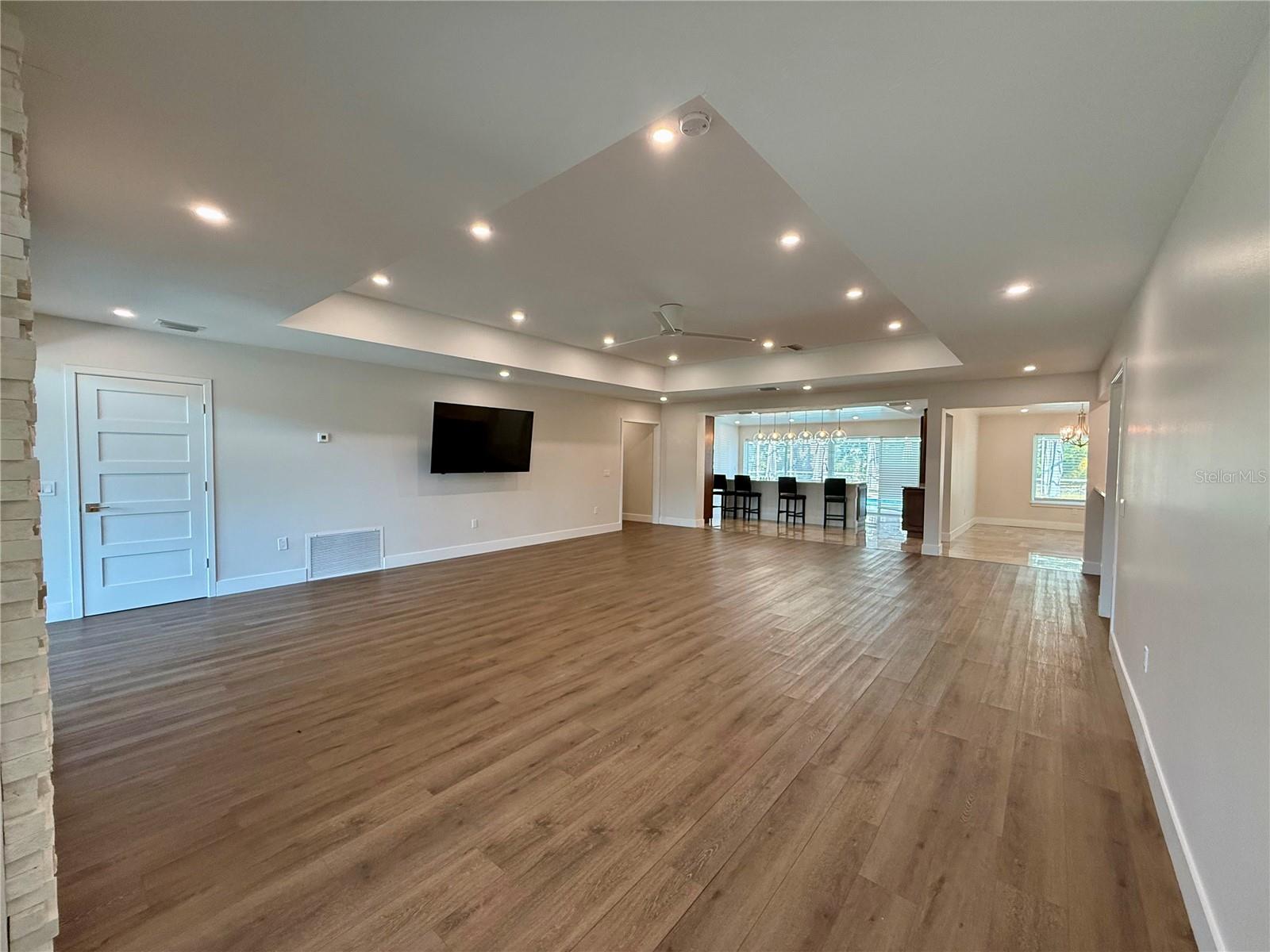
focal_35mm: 14
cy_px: 476
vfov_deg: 85.7
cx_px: 635
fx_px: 514
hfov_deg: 102.1
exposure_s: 1/120
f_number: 2.2
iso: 250
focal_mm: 2.22
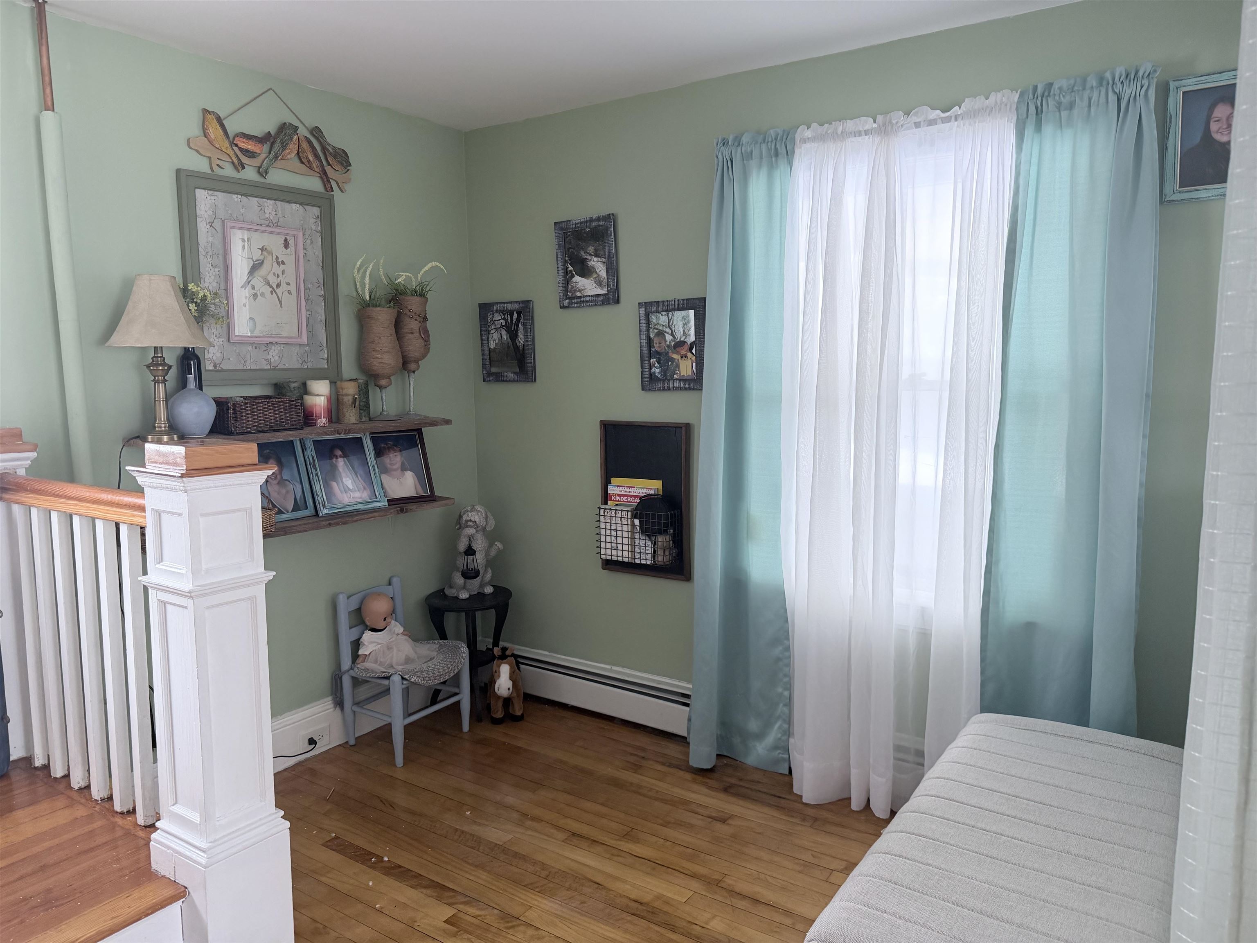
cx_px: 628
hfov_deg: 71.6
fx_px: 872
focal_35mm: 24
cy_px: 472
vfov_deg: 56.8
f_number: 1.78
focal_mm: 6.76
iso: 200
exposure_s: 1/121
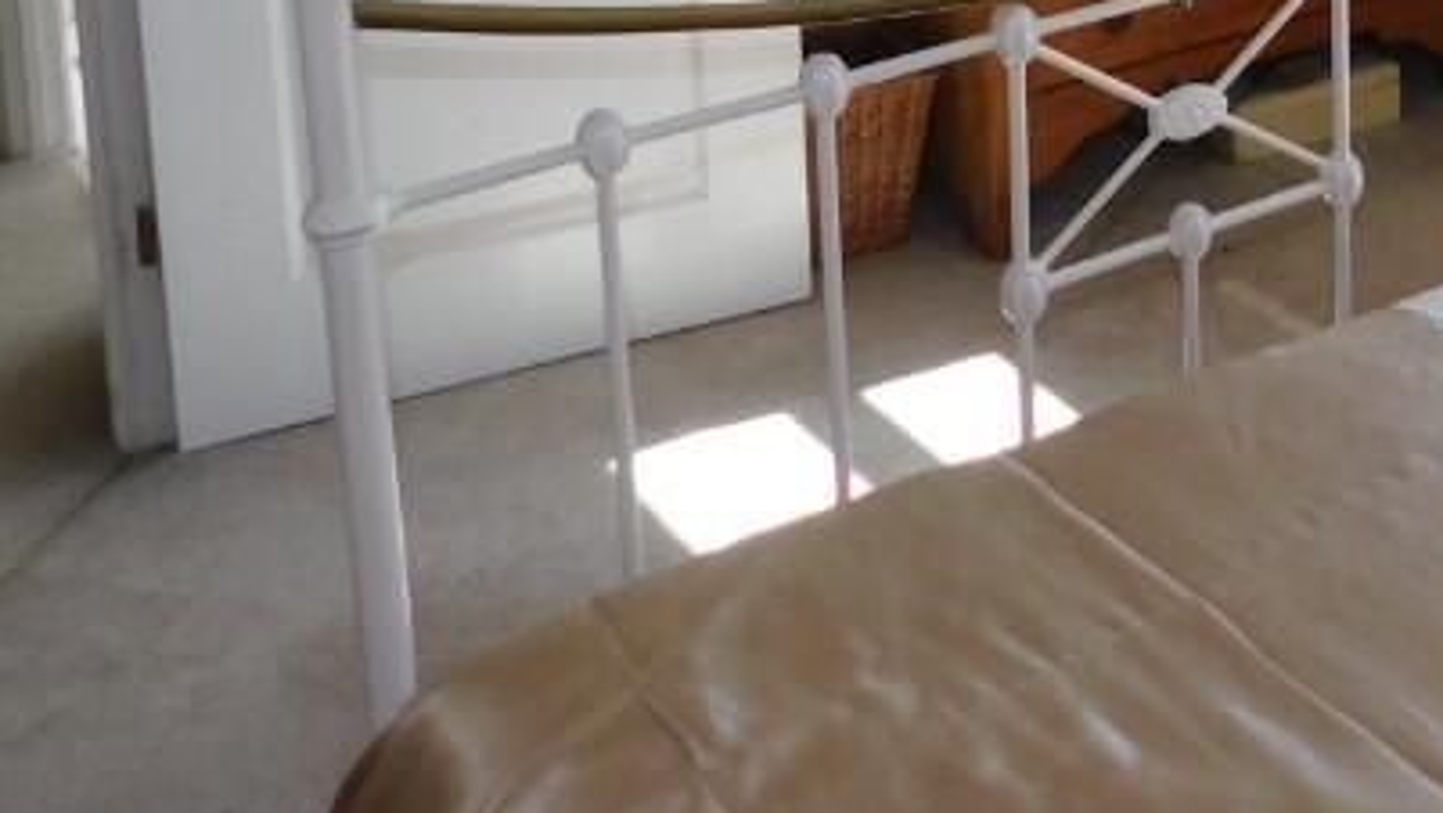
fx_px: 2450
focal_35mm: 64
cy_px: -410
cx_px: 1486
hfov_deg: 30.2
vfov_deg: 17.0
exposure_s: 1/200
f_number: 3
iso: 125
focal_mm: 4
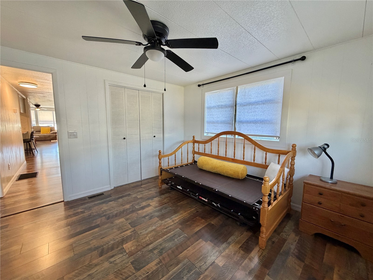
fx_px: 151
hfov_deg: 102.1
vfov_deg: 85.7
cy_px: 140
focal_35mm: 14
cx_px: 186
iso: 320
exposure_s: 1/97
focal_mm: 2.22
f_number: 2.2
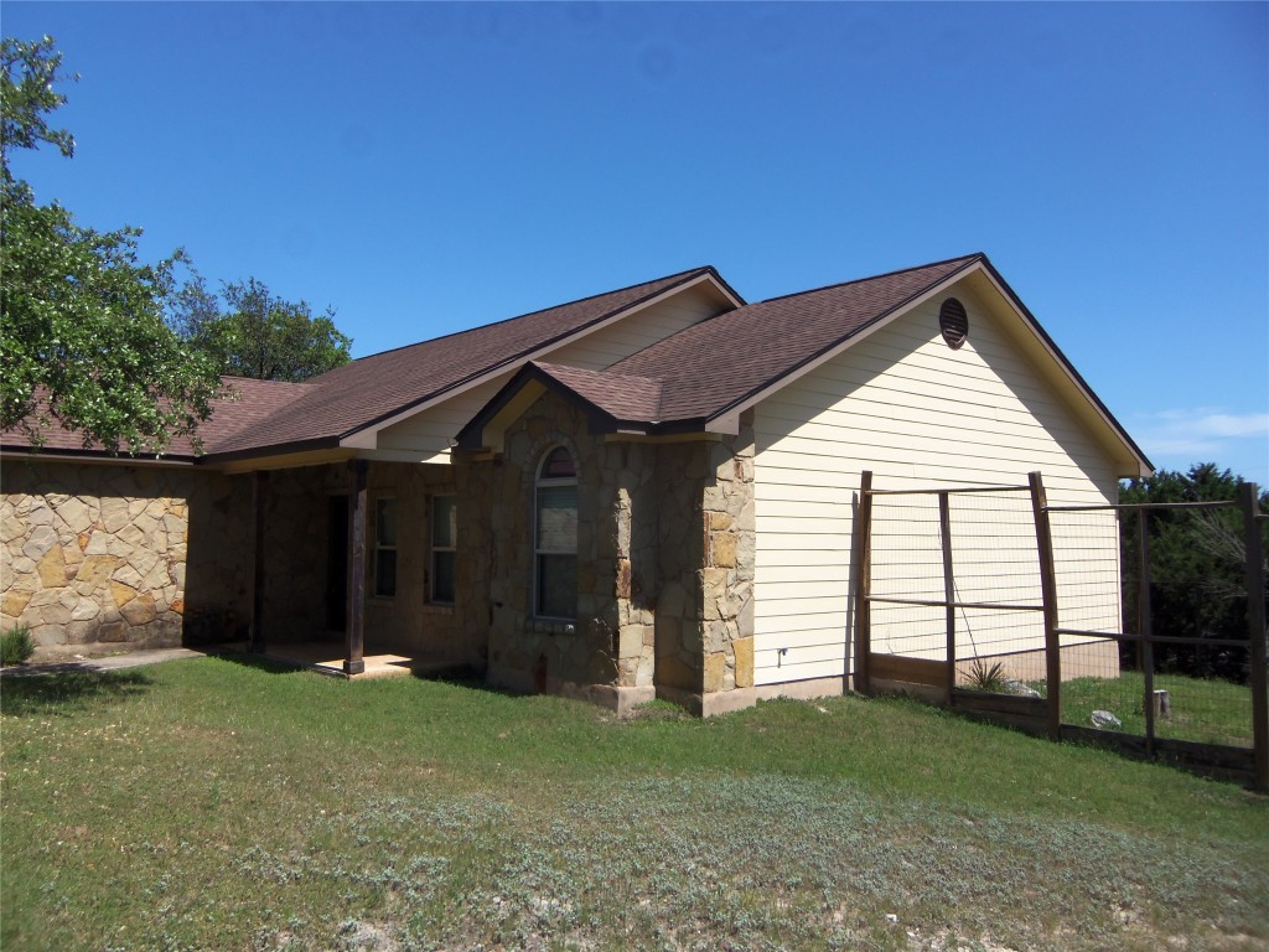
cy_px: 476
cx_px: 634
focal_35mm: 28
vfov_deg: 49.7
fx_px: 1026
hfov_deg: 63.4
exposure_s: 1/80
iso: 64
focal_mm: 5.1
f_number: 10.8
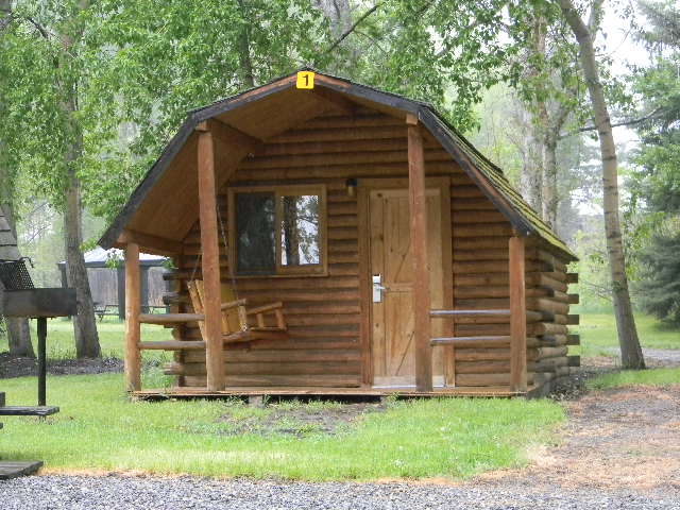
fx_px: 1630
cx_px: 340
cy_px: 255
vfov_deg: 17.8
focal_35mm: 83
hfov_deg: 23.6
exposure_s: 1/34
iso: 200
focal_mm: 15.1
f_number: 4.5
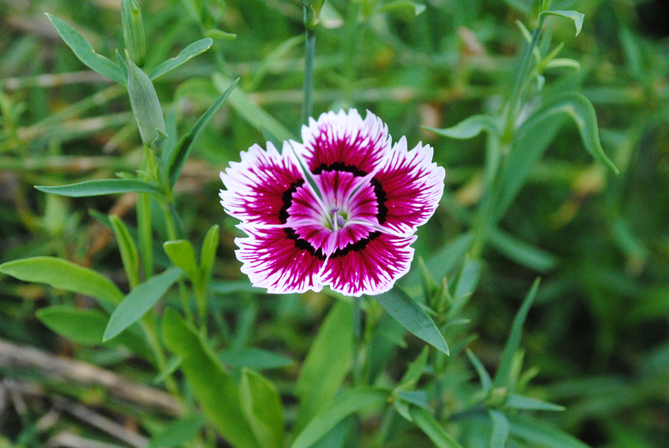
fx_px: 1228
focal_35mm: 66
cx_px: 334
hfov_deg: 30.5
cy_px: 224
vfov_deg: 20.7
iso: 1600
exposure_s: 1/320
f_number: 10
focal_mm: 44
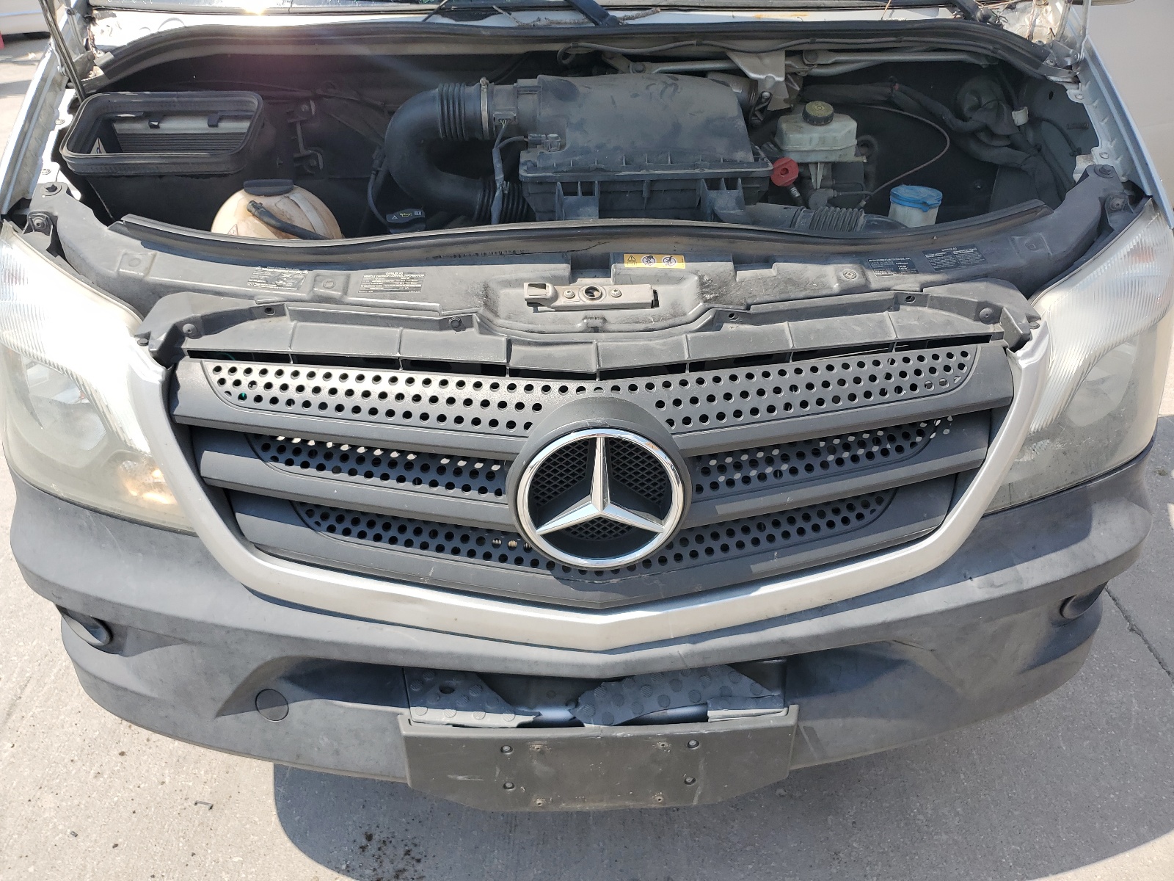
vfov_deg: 53.1
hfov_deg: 67.3
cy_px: 440
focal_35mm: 26
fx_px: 882
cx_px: 587
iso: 50
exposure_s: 1/2000
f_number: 1.5
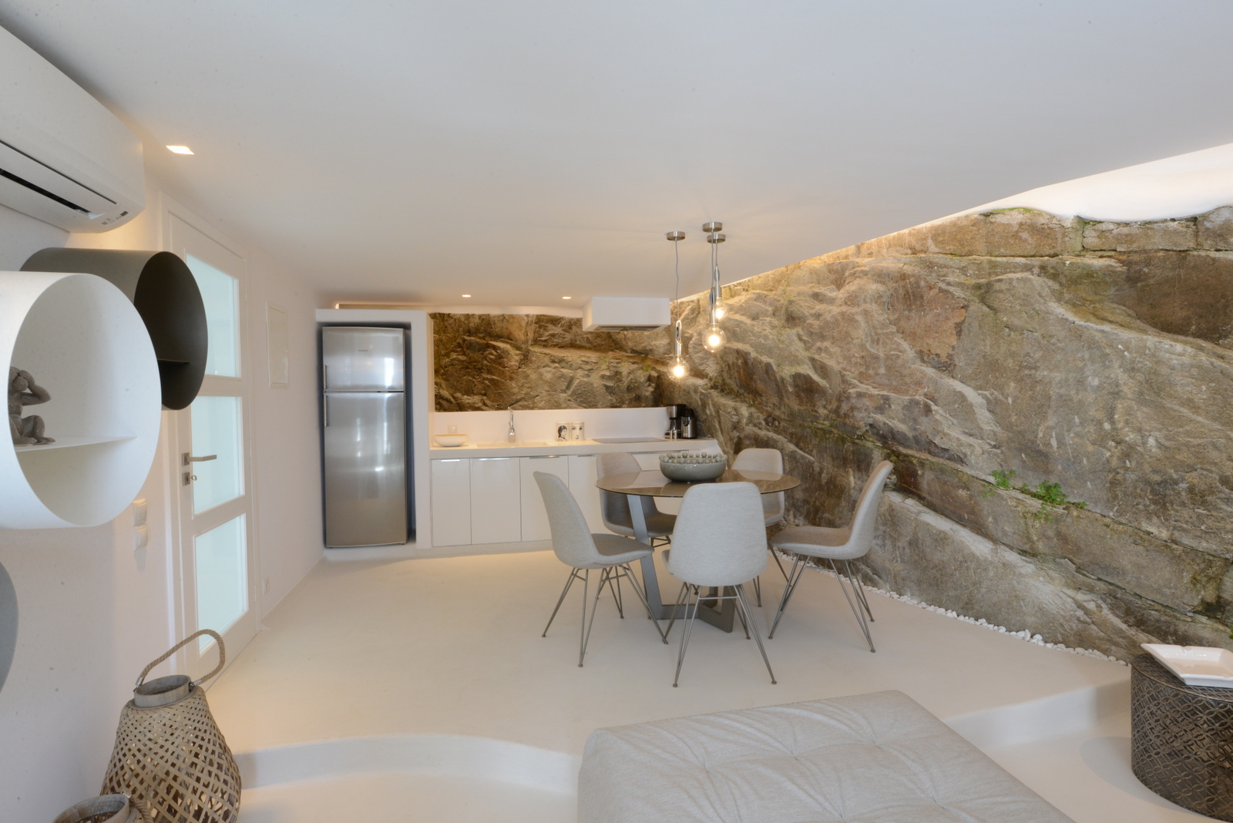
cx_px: 616
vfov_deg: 67.4
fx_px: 617
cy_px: 412
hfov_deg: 90.0
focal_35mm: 18
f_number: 22
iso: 800
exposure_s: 1/4
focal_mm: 18
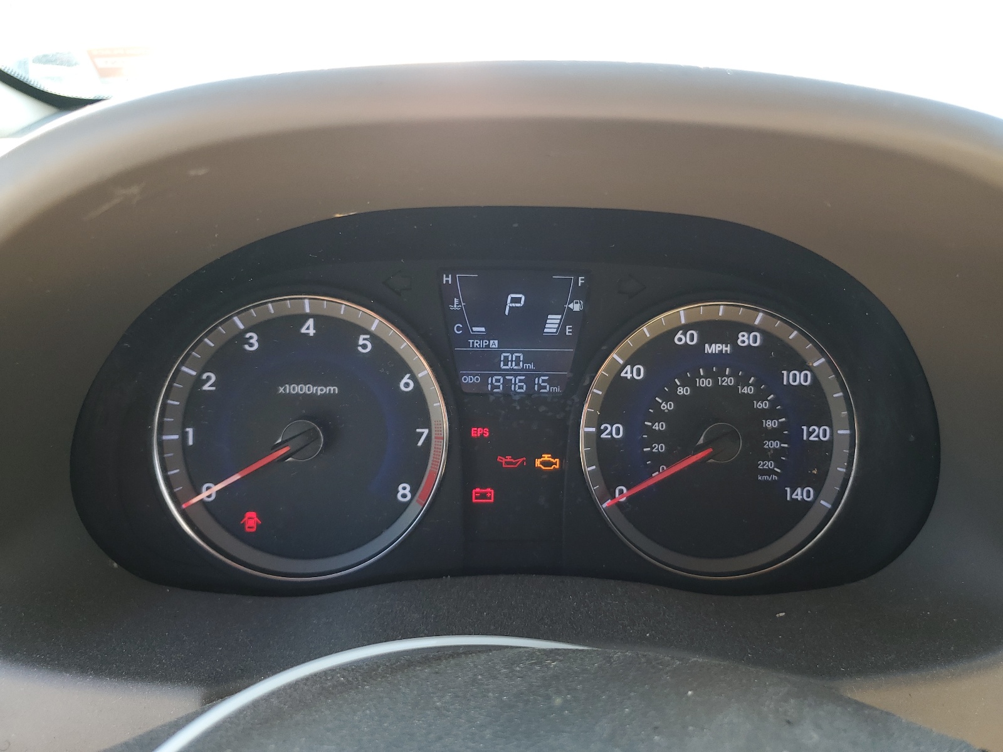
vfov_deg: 53.1
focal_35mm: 26
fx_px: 753
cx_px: 502
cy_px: 376
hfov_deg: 67.3
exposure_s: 1/128
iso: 50
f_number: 1.5
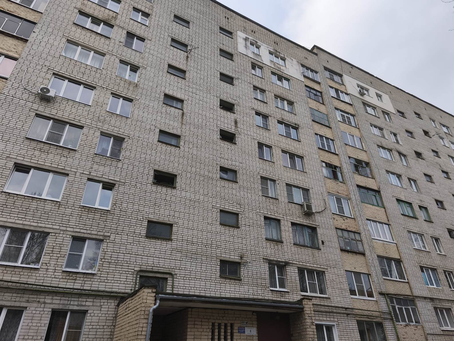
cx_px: 227
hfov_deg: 73.9
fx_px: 302
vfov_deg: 58.9
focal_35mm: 23
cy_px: 170
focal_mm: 5.35
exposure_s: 1/1091
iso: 80
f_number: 1.7
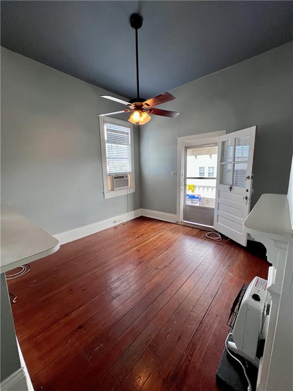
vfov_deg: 106.2
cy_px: 196
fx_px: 147
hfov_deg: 89.9
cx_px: 146
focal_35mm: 13
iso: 125
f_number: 1.8
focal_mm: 1.57
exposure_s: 1/120
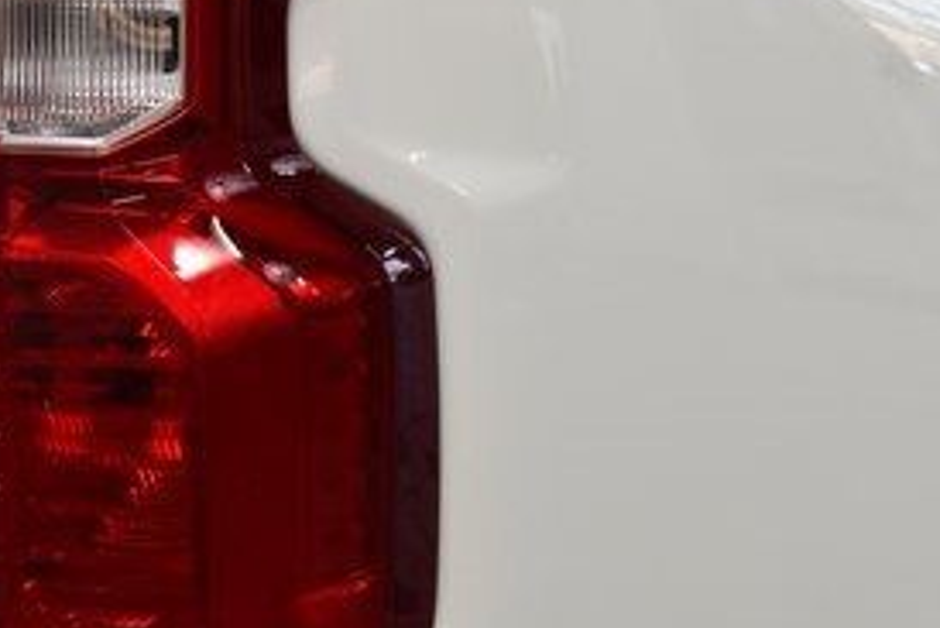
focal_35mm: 133
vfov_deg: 10.3
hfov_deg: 15.3
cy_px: 136
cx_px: 206
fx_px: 3474
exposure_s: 1/60
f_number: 7.1
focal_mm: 38
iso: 1600
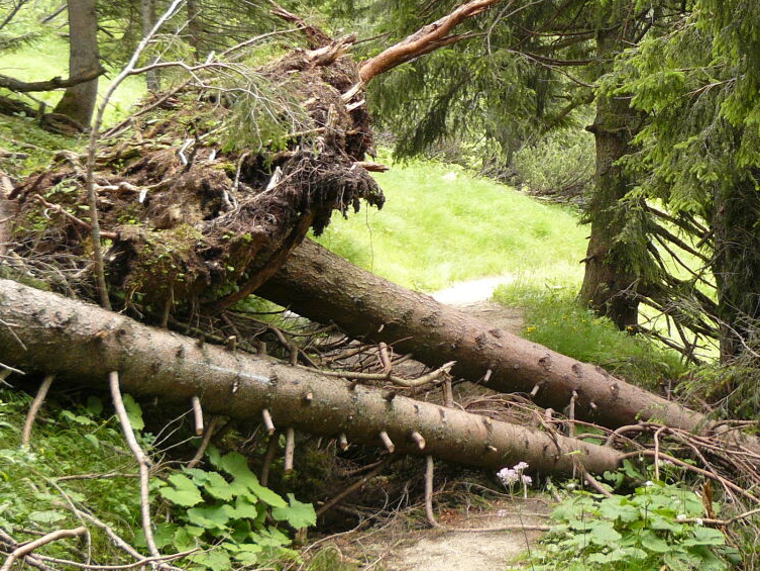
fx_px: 1932
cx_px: 536
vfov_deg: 16.7
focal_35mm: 88
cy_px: 168
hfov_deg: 22.1
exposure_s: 1/50
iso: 100
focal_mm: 7.7
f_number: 2.8
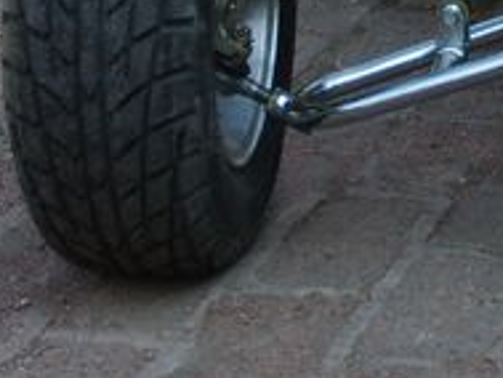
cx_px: 727
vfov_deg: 8.3
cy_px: -184
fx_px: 2559
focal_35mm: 176
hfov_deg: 10.9
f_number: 3.3
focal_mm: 8.7
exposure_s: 1/250
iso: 50
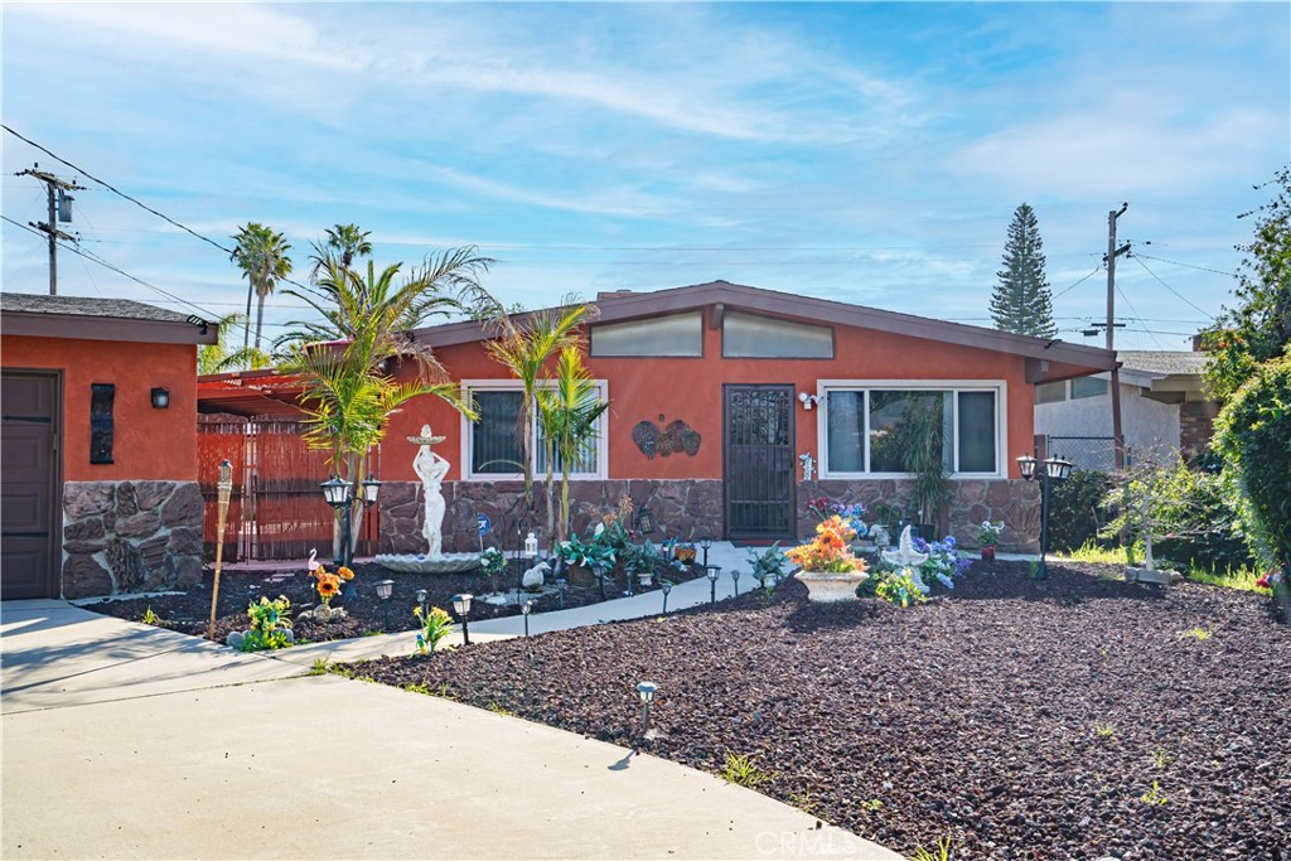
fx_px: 1255
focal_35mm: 35
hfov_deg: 54.4
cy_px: 430
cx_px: 646
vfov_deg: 37.9
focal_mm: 35
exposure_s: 1/1000
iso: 250
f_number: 6.3
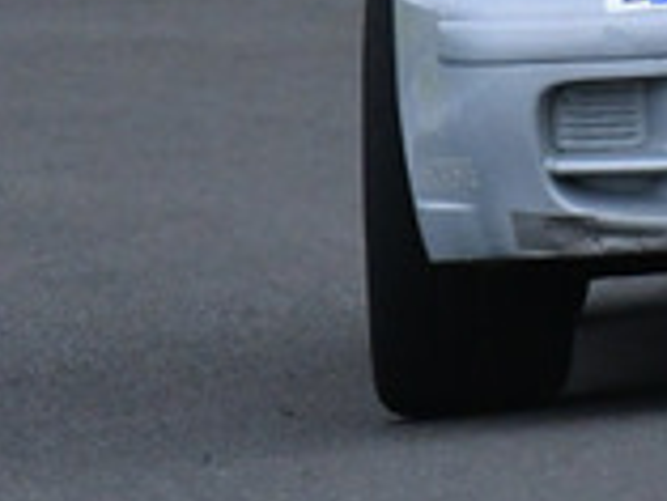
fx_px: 63673
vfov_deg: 0.5
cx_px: 777
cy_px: -327
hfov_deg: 0.6
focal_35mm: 3302
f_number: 10
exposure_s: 1/640
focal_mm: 450
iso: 2500
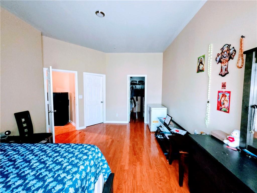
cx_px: 128
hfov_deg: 106.2
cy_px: 96
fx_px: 97
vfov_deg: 89.9
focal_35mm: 13
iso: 200
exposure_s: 1/30
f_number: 1.9
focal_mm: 2.2
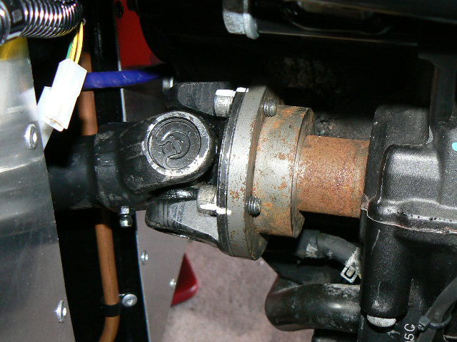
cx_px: 228
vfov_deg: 22.9
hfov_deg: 30.3
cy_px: 171
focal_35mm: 64
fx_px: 845
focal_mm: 7.8
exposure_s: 1/30
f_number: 2.8
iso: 100
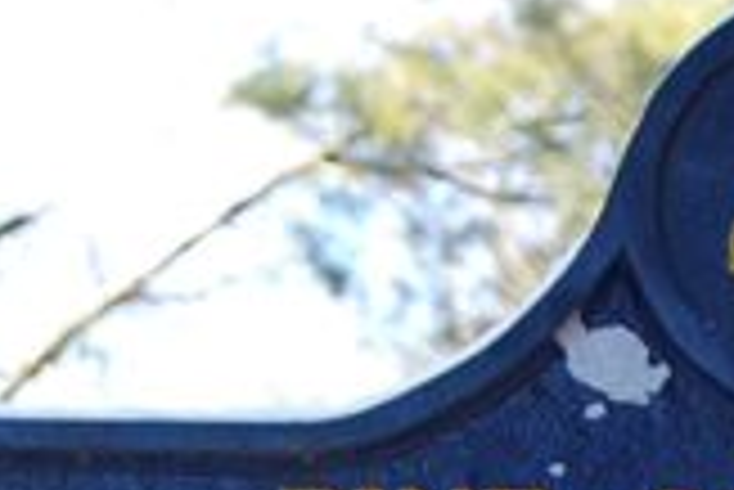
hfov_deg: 5.4
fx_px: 7693
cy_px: 1126
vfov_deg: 3.6
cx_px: 932
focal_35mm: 377
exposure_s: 1/100
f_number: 5
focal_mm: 40
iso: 200
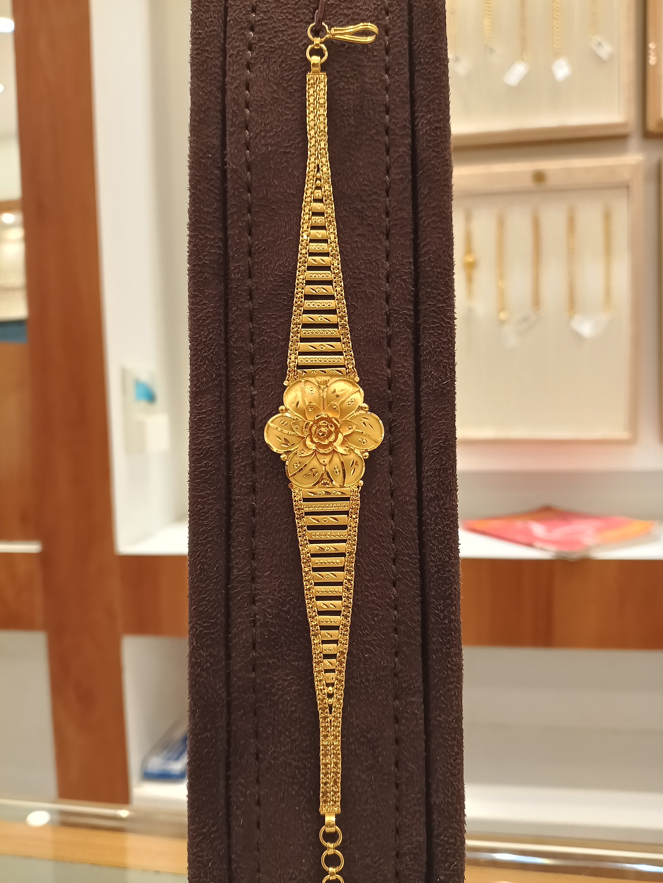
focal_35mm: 27
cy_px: 442
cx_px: 332
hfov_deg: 51.4
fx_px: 690
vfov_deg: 65.3
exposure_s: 1/100
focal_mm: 3.61
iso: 125
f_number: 1.8
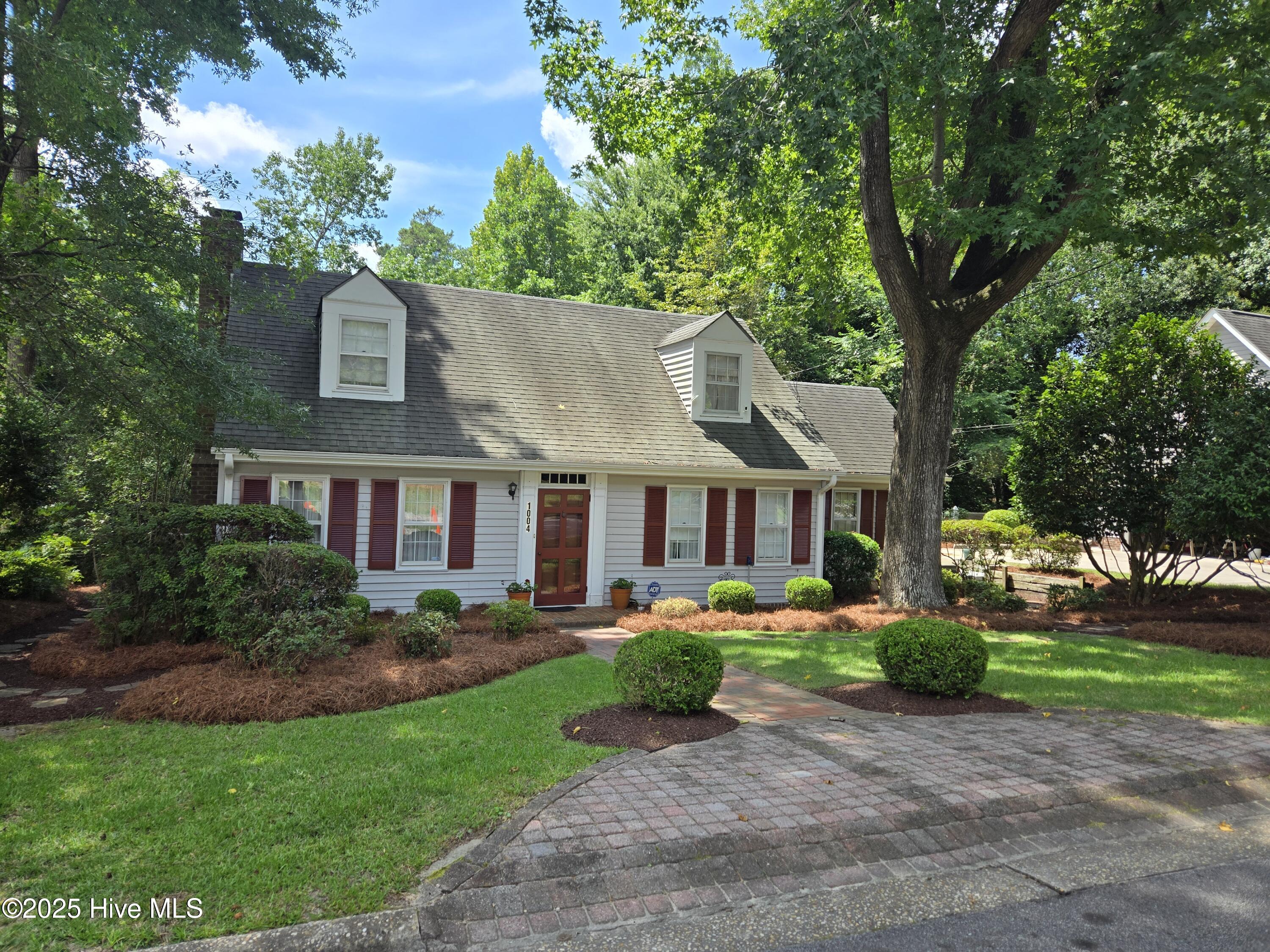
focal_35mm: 23
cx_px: 635
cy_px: 476
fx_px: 844
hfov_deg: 73.9
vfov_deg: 58.9
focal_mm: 5.4
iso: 25
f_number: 1.8
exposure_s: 1/1126
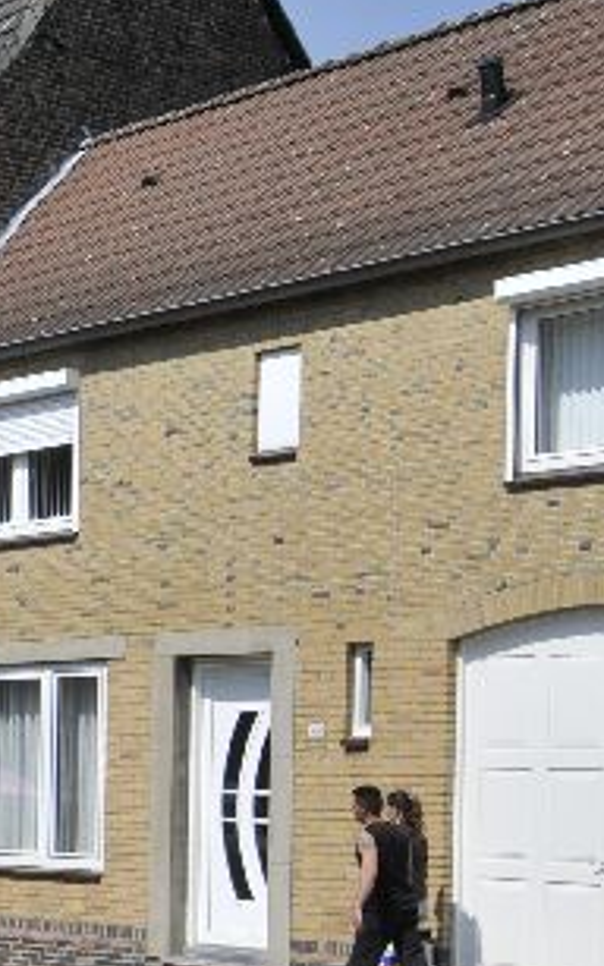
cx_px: -695
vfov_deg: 23.5
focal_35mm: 87
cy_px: 774
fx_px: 2282
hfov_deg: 12.7
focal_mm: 17
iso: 200
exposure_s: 1/800
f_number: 9
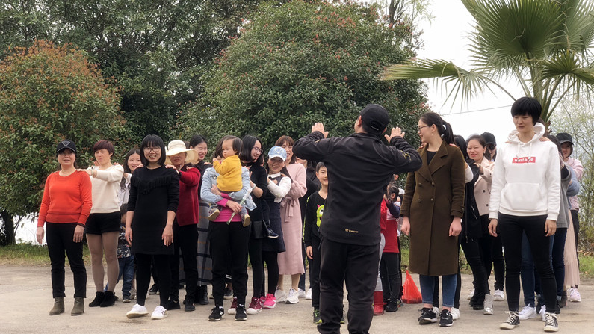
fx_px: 898
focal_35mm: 57
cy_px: 192
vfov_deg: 21.1
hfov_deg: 36.6
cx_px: 298
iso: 16
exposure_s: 1/233
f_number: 2.4
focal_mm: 6
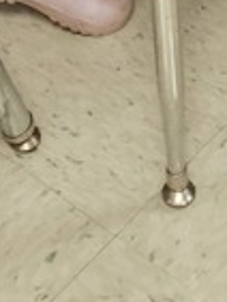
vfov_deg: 9.5
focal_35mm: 167
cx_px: 193
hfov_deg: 8.9
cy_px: -580
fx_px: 1458
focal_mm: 5.4
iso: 250
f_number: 1.8
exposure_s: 1/120
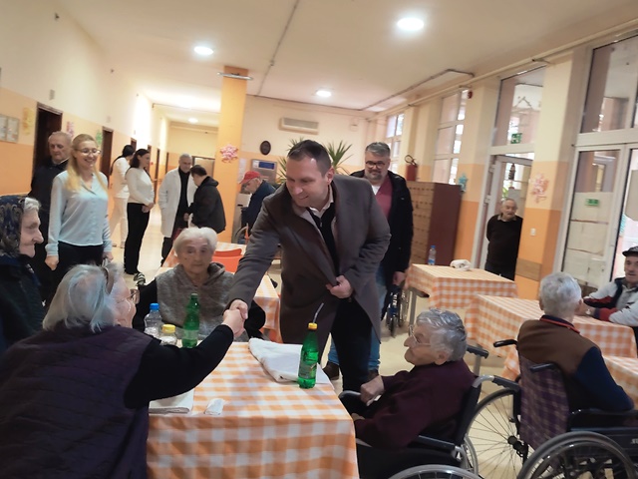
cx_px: 319
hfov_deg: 56.8
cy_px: 240
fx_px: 590
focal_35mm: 32
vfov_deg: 44.2
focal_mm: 5.25
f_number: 1.75
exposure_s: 1/50
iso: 3547
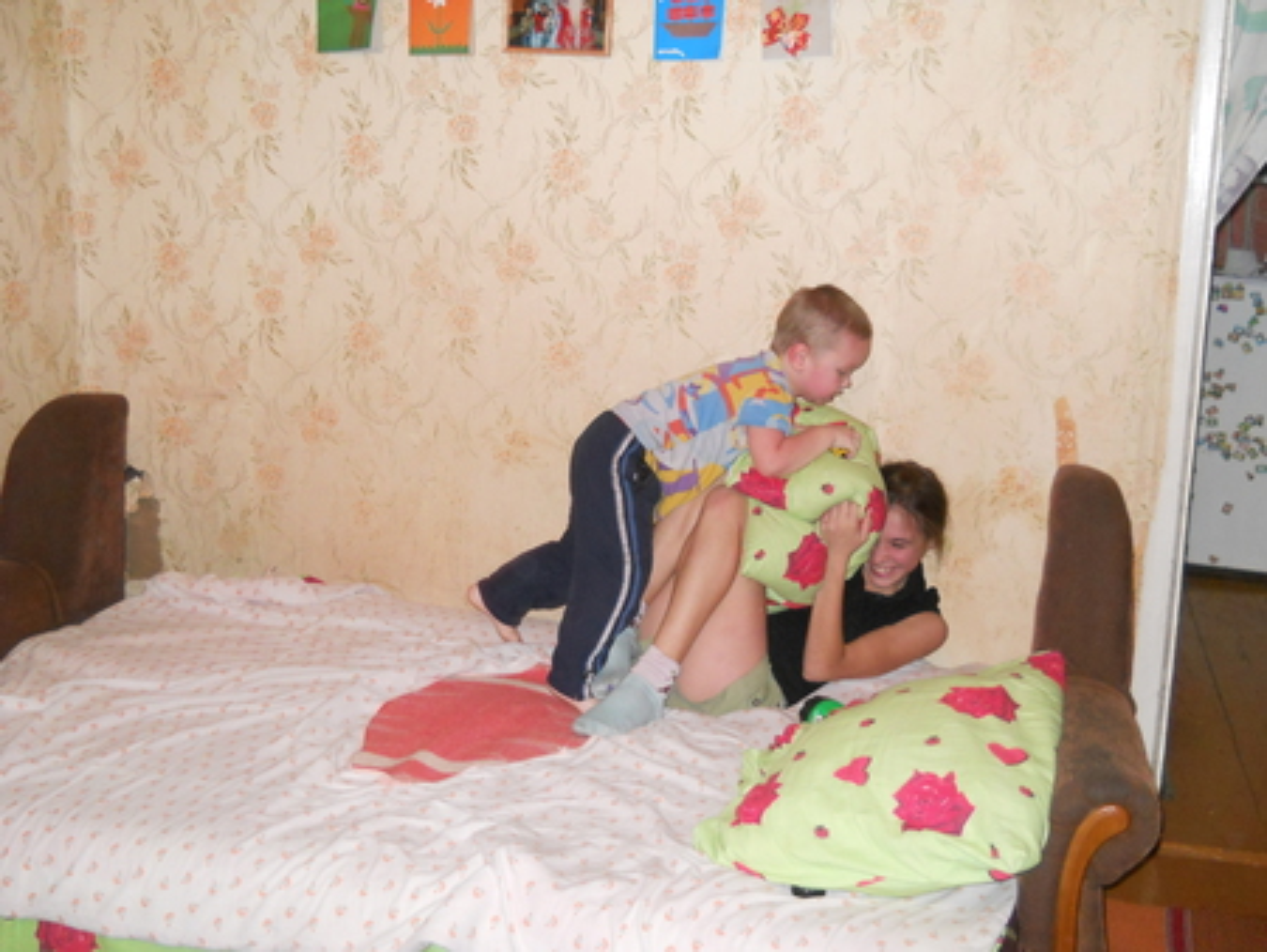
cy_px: 476
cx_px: 634
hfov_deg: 45.8
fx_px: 1501
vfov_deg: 35.2
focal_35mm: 41
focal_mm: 6.72
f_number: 3.1
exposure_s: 1/30
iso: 400
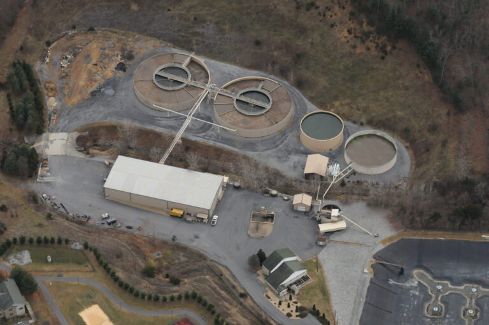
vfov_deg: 11.4
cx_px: 244
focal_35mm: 120
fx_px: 1628
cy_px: 162
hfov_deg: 17.1
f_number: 8
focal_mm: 80
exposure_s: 1/1600
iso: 1250
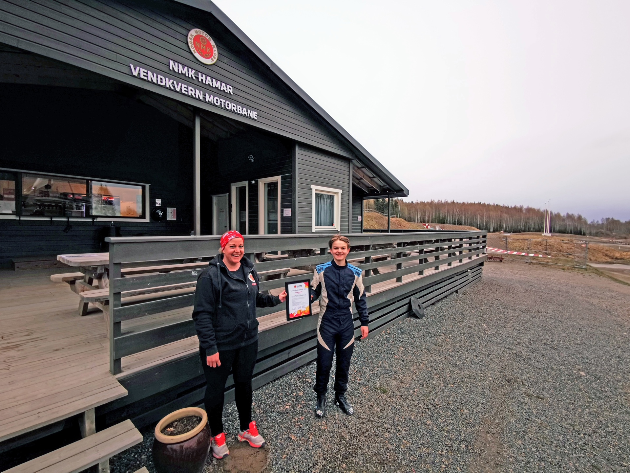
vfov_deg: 78.1
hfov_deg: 94.5
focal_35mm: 16
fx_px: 291
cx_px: 315
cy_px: 236
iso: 50
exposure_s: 1/100
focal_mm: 2.35
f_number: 2.2
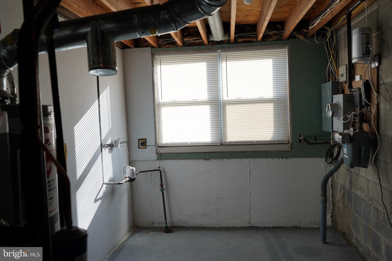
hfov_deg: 63.7
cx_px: 196
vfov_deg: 45.0
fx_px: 316
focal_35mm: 29
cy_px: 130
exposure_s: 1/80
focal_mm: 29
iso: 100
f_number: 4.5
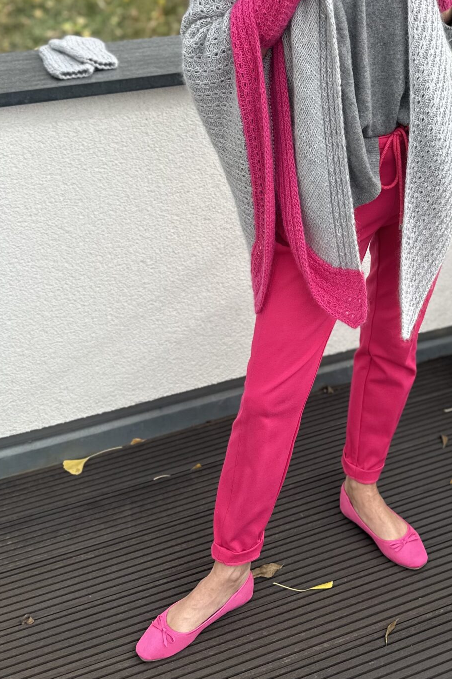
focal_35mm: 47
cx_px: 338
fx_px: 886
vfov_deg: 40.8
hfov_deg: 28.2
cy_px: 174
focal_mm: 6.86
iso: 80
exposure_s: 1/894
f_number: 1.78
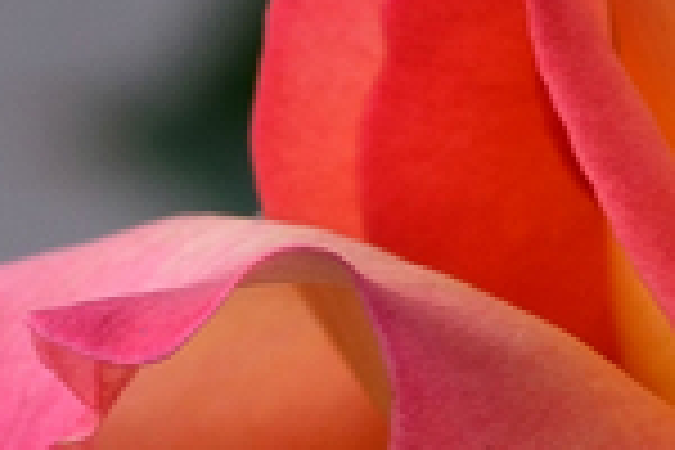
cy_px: 382
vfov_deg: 1.5
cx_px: 603
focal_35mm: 896
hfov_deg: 2.3
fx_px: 16799
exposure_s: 1/125
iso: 100
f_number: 9
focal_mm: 90
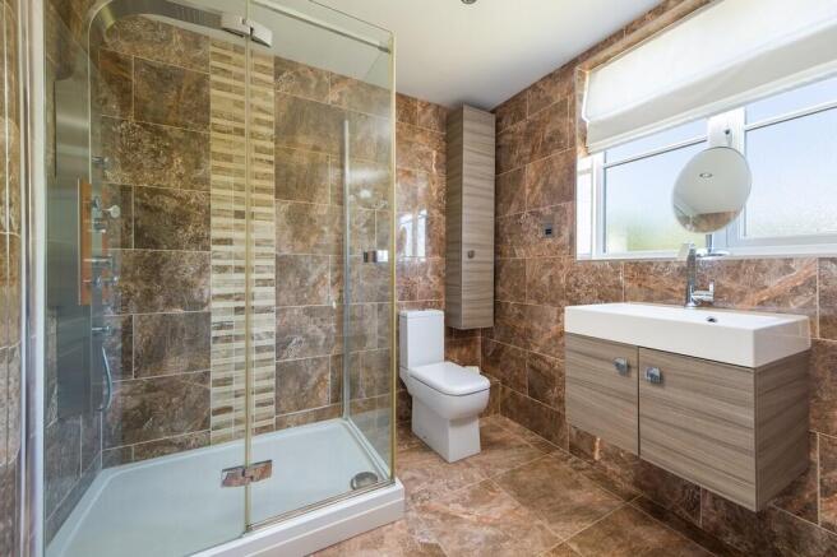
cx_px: 418
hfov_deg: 108.3
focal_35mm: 13
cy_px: 278
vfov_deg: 85.4
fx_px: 302
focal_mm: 8.9
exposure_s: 1/4
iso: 160
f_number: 7.1
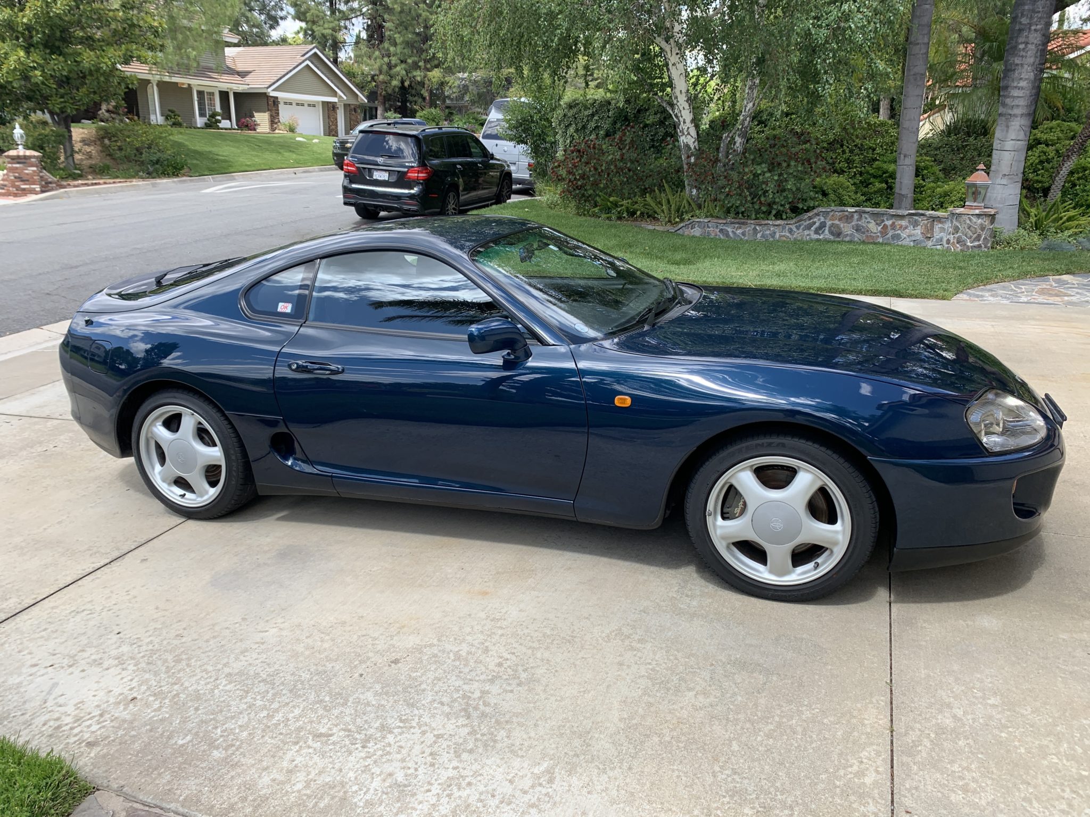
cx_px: 545
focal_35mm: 26
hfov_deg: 67.3
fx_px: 819
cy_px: 408
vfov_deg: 53.1
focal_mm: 4.25
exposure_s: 1/631
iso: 25
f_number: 1.8
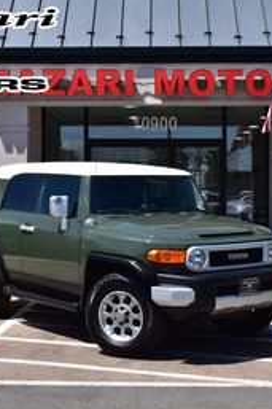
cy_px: 205
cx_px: 154
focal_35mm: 70
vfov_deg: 28.9
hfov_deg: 19.4
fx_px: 794
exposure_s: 1/500
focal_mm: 30
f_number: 11
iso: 320
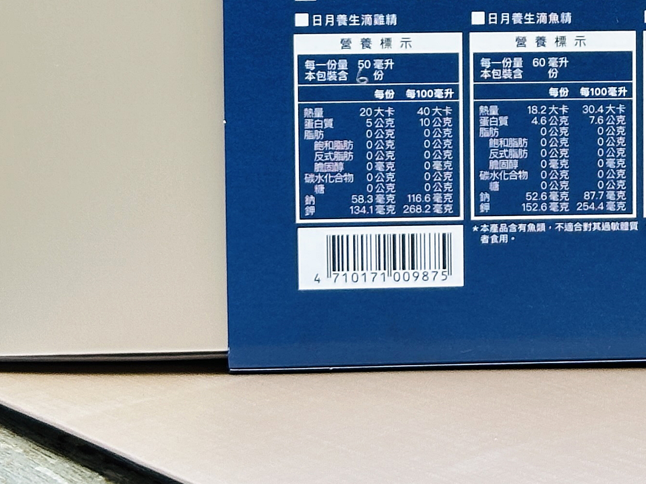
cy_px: -202
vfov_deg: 10.0
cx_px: 819
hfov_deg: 13.2
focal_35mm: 145
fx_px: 2706
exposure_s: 1/121
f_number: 1.78
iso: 80
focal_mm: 6.86
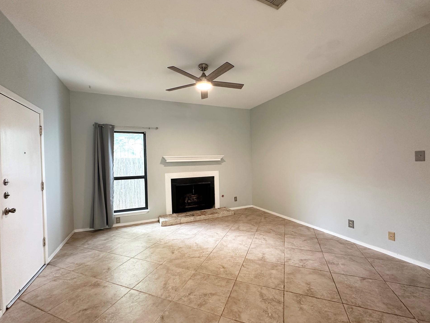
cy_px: 162
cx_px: 214
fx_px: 186
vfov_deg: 81.8
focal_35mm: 15
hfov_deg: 98.2
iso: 250
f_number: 2.2
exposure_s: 1/60
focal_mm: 2.22
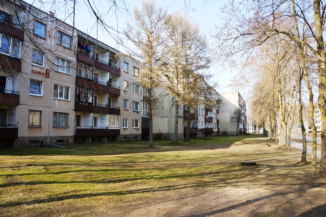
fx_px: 244
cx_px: 163
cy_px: 108
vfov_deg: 47.8
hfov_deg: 67.5
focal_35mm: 27
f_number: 7.1
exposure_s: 1/60
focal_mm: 18
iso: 100
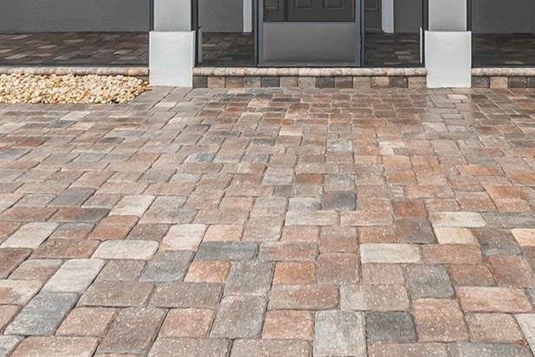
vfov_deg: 31.0
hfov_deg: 49.3
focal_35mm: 39
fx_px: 580
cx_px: 312
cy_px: -20
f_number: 6.3
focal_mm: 10
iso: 100
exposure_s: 1/250
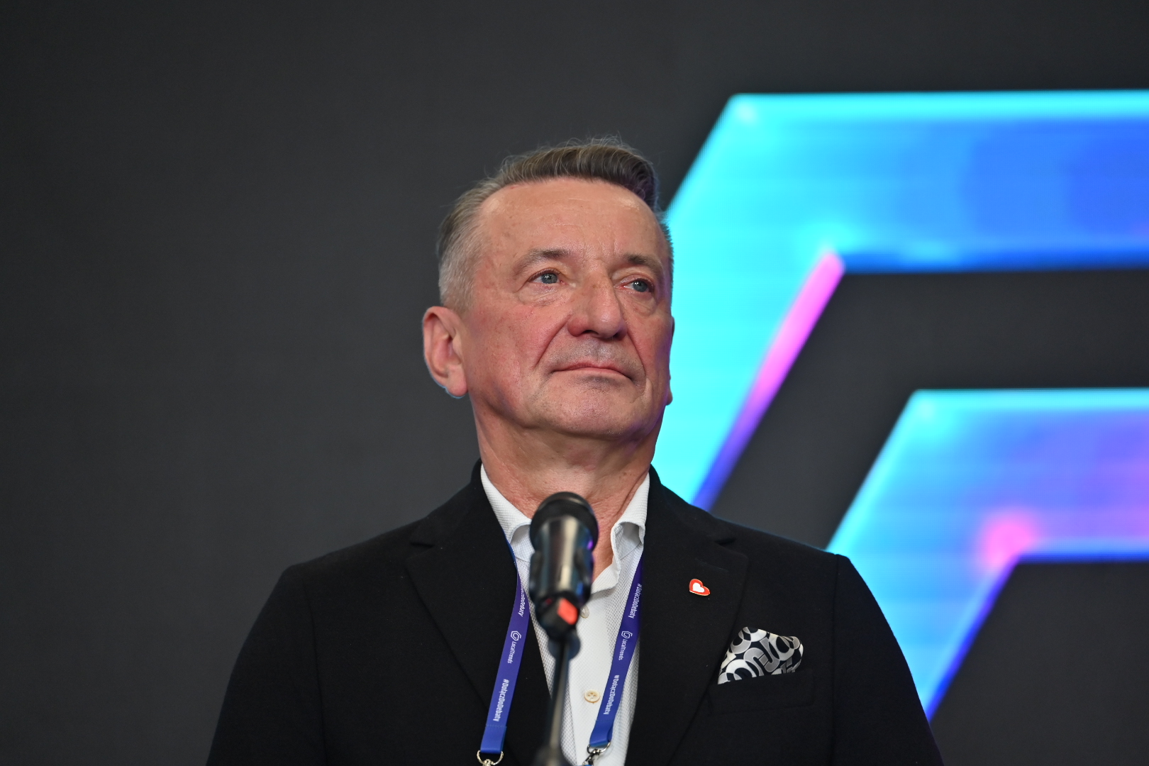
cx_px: 574
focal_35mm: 180
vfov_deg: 7.6
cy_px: 383
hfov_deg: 11.4
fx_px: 5745
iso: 640
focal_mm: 180
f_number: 2.8
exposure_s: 1/200
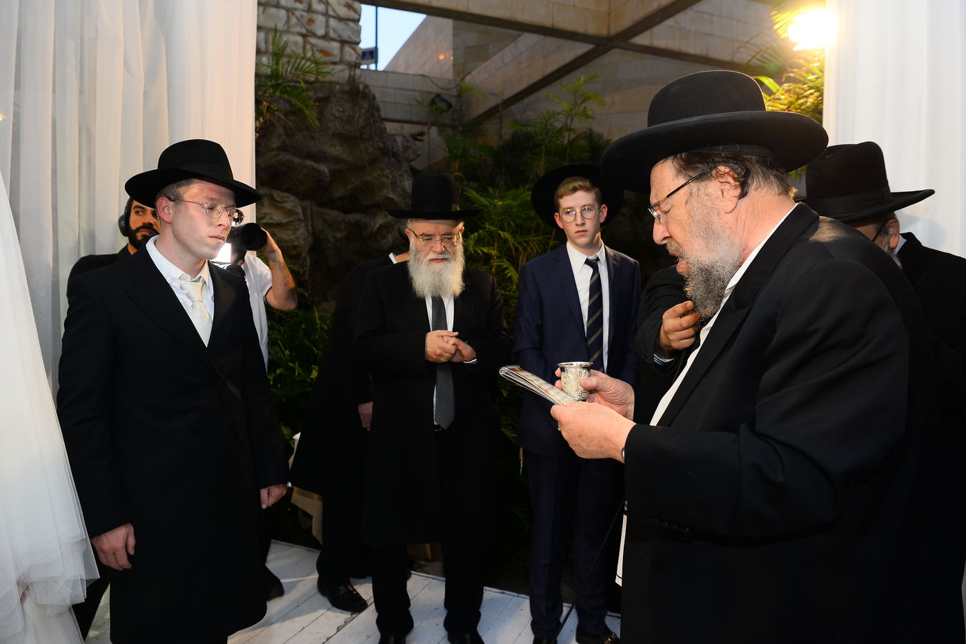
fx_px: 698
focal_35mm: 26
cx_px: 483
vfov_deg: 49.5
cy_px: 322
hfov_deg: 69.4
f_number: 4.5
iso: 640
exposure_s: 1/100
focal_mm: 26
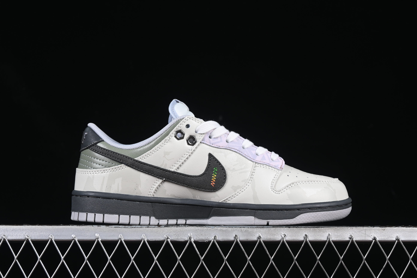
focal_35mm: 75
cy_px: 139
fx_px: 869
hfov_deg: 27.0
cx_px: 208
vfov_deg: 18.2
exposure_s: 1/80
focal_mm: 50
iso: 160
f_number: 7.1
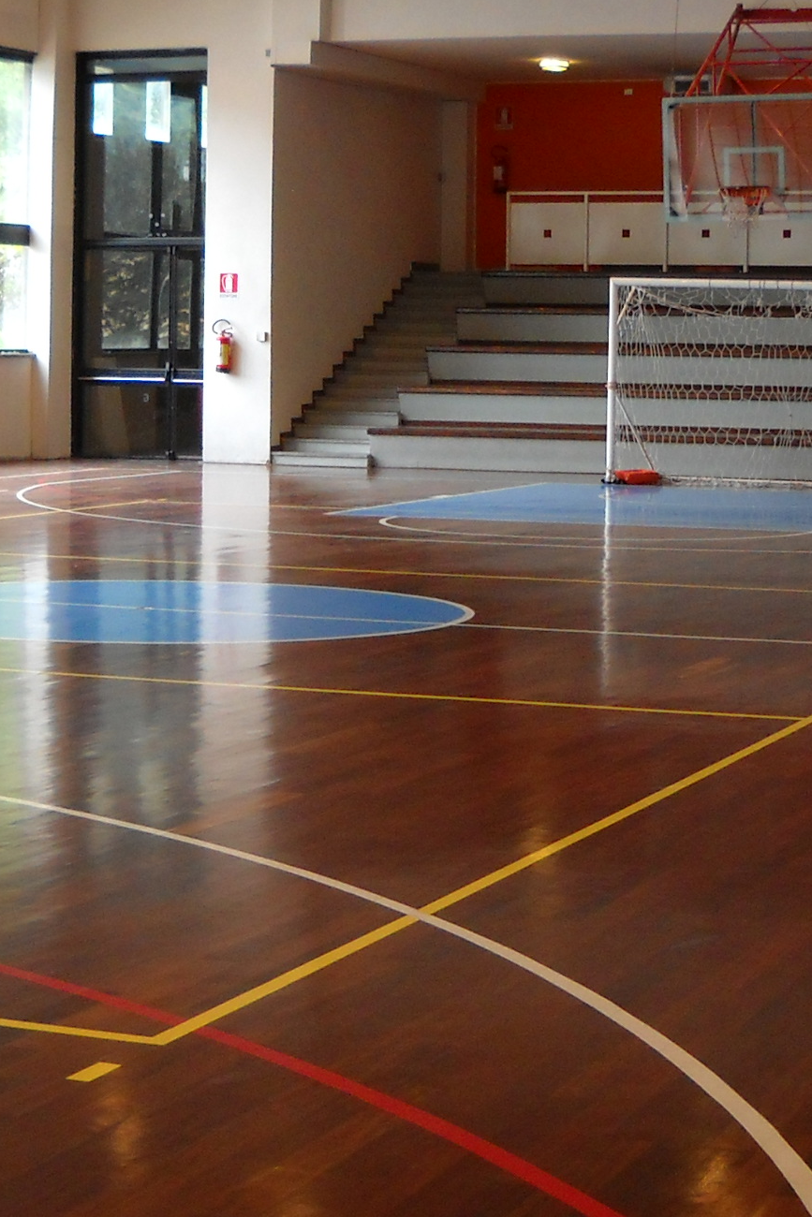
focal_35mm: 85
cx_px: 327
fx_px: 2875
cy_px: 517
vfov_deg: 23.9
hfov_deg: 16.1
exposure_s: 1/60
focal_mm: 6.72
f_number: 3.1
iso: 200
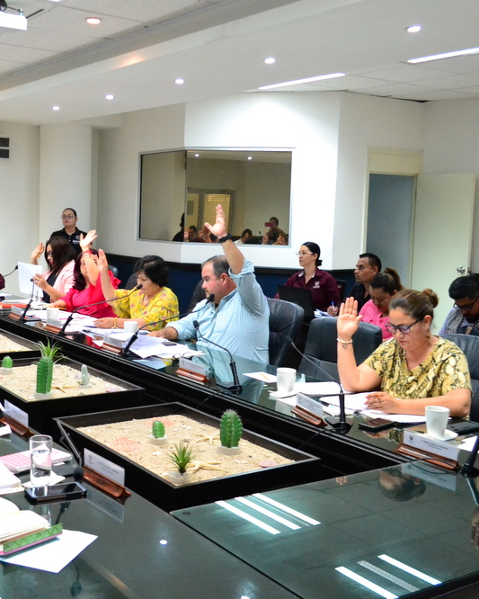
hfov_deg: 37.1
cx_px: 106
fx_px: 691
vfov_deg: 46.8
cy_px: 304
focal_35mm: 39
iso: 3200
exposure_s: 1/160
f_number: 4
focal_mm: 18
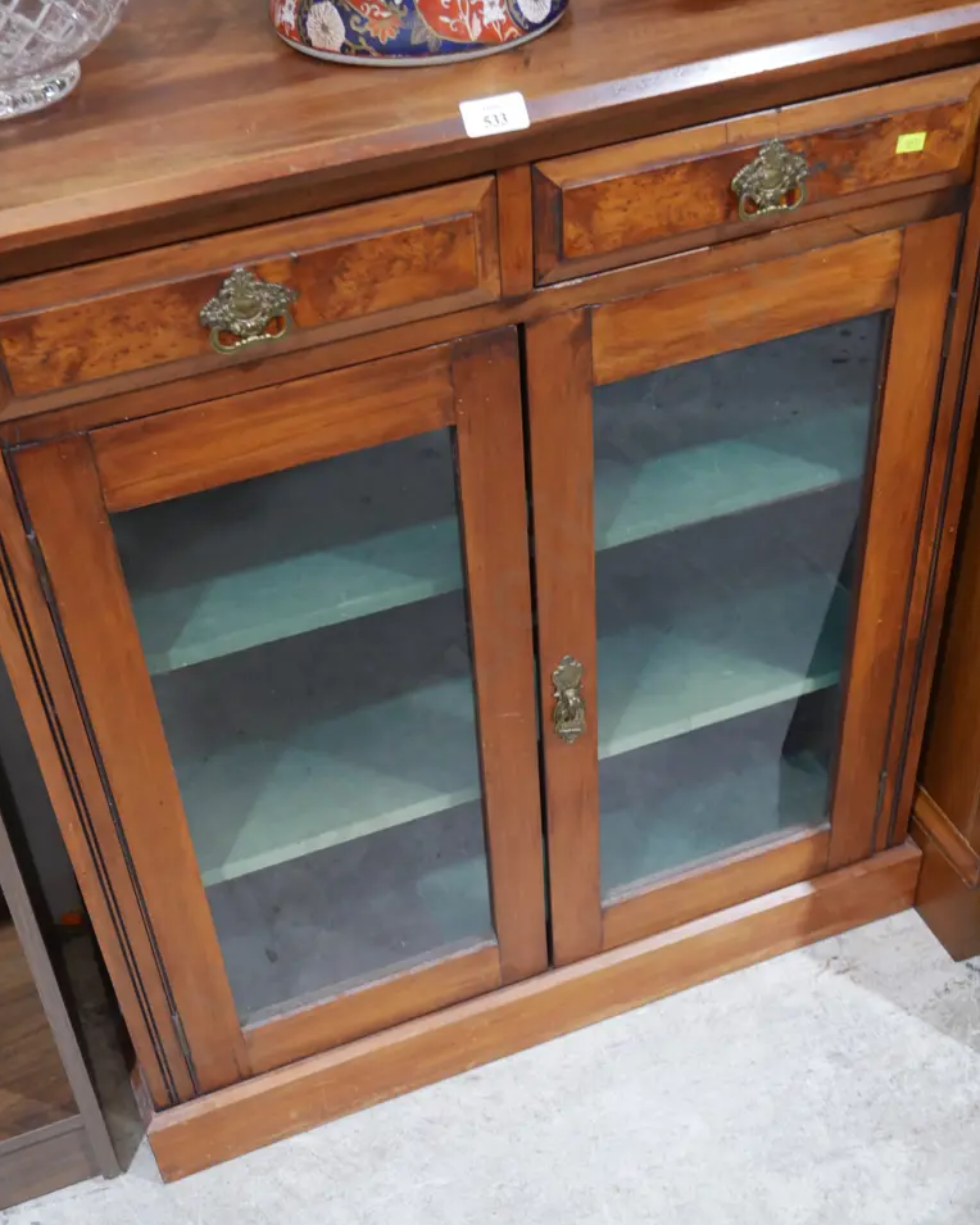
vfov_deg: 42.0
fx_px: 1595
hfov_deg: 34.2
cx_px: 488
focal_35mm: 44
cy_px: 641
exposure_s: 1/60
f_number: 4.6
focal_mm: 21
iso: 1000
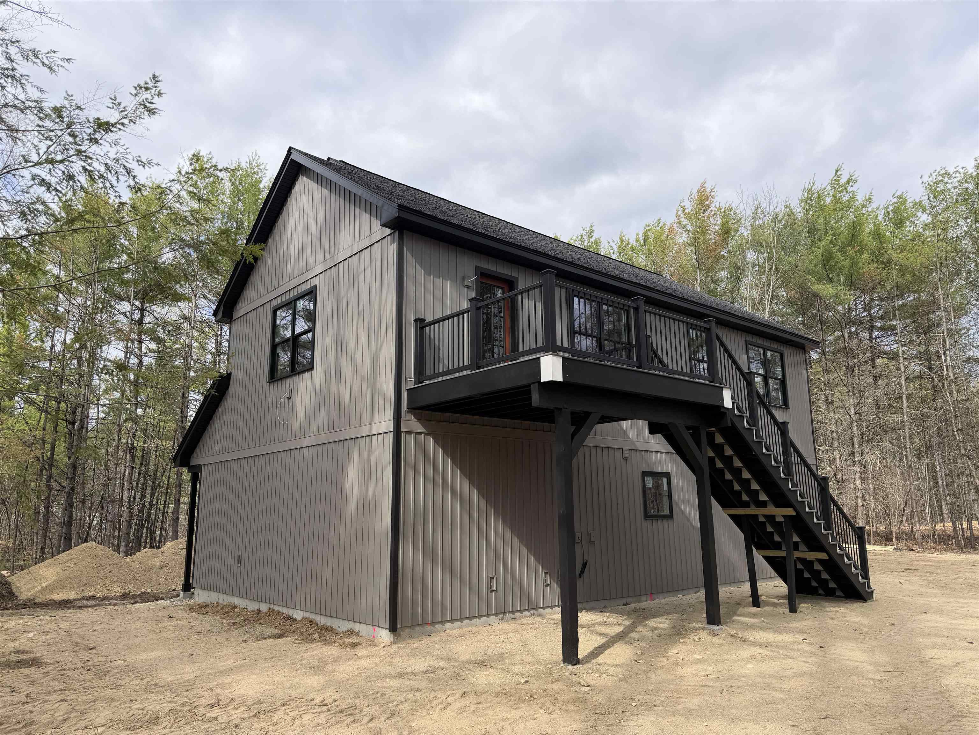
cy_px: 368
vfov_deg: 56.8
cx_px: 490
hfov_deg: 71.6
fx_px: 679
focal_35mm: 24
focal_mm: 6.76
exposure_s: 1/2703
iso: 80
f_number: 1.78
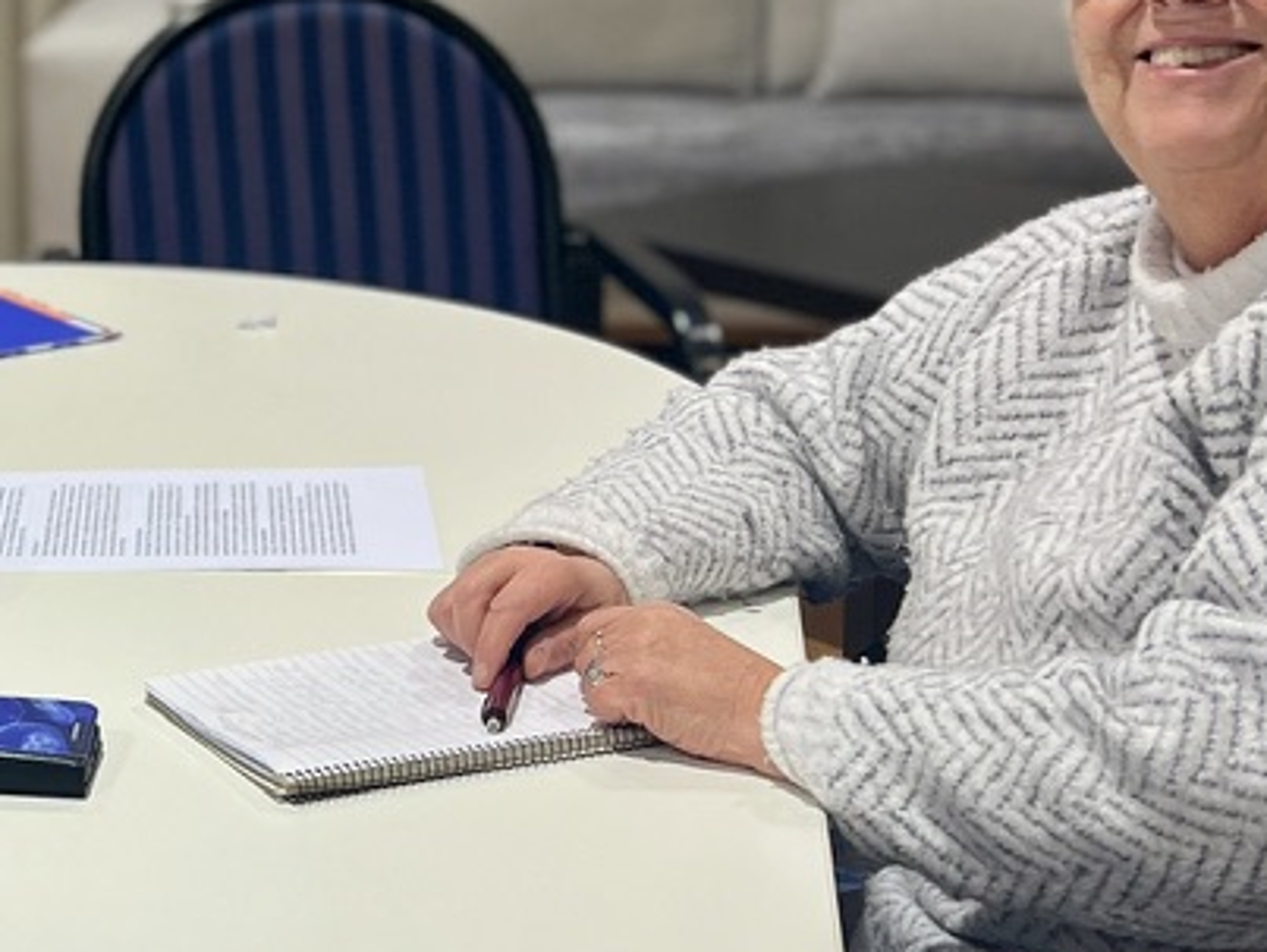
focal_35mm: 66
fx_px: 2418
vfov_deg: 22.2
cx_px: -302
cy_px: 339
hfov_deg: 25.9
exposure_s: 1/100
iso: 50
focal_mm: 5.7
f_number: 1.5
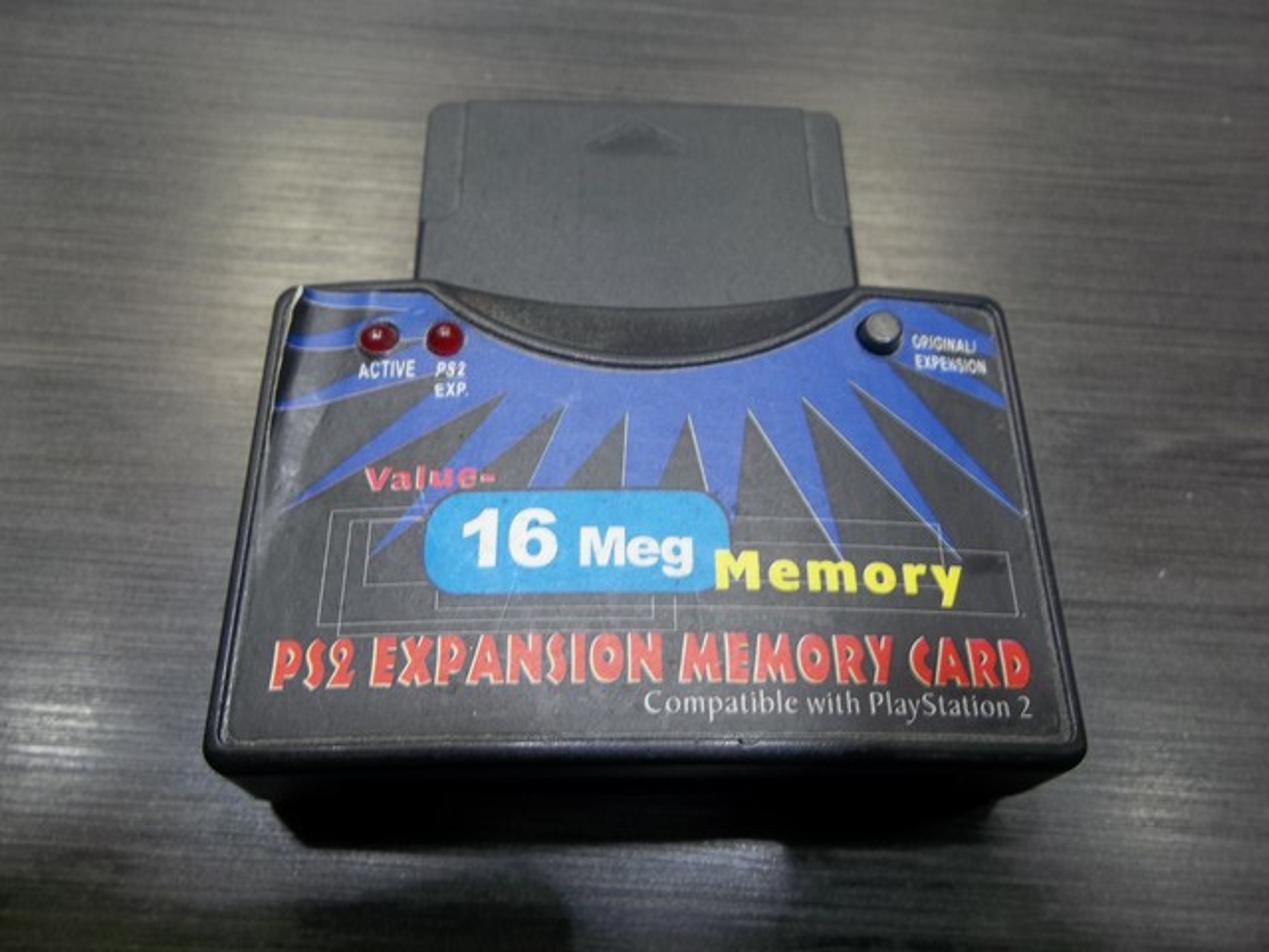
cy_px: 476
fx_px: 990
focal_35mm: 27
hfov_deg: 65.3
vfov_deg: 51.4
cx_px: 634
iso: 82
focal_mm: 4.9
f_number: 3.5
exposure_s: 1/30
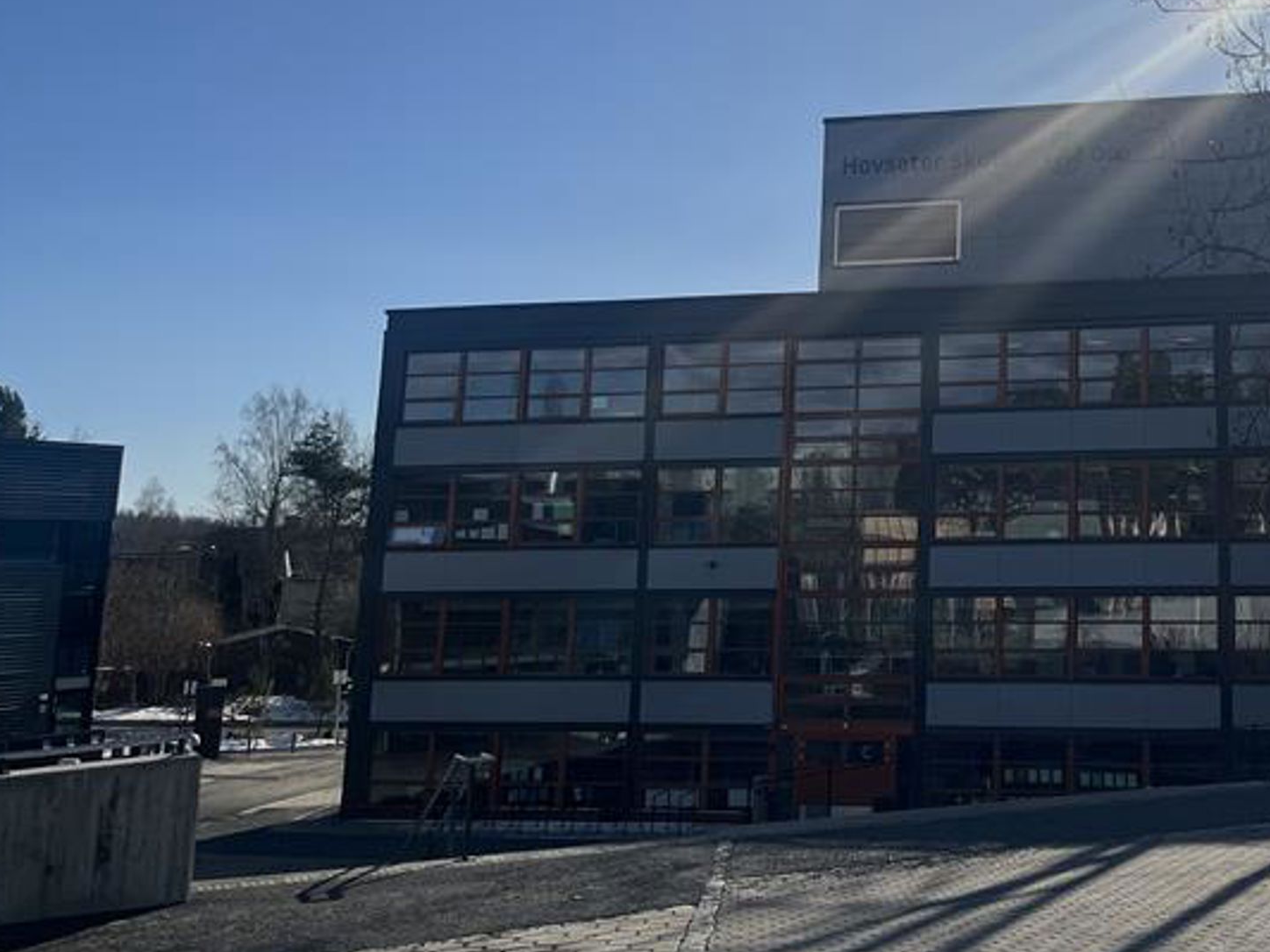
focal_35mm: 50
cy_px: 103
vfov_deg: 28.1
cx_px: 1188
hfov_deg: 35.5
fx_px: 1834
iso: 50
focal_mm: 5.1
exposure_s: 1/10870
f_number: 1.6
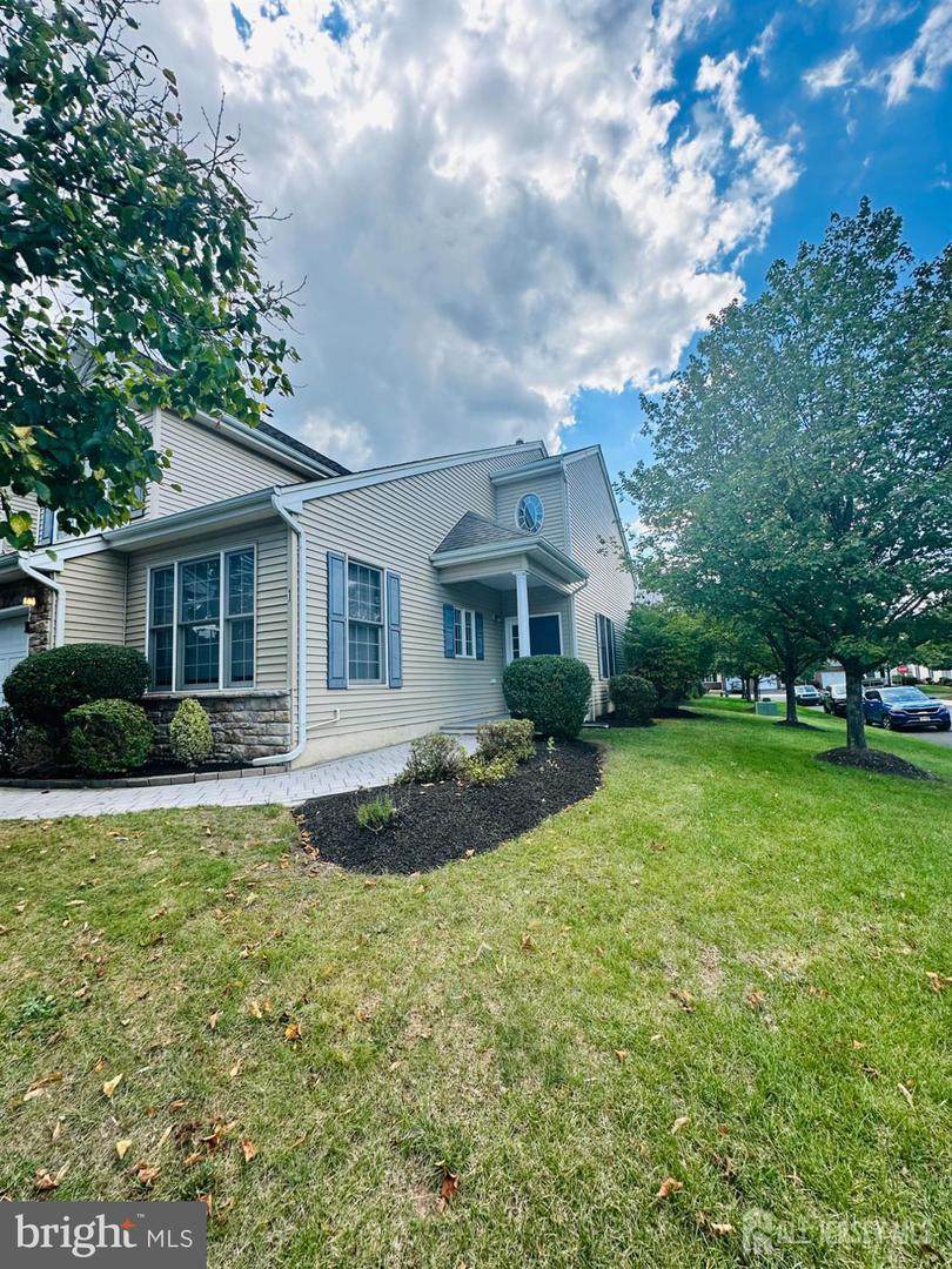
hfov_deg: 85.7
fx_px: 513
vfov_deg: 102.1
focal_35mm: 14
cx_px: 476
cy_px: 634
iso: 40
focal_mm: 2.22
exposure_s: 1/596
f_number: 2.2
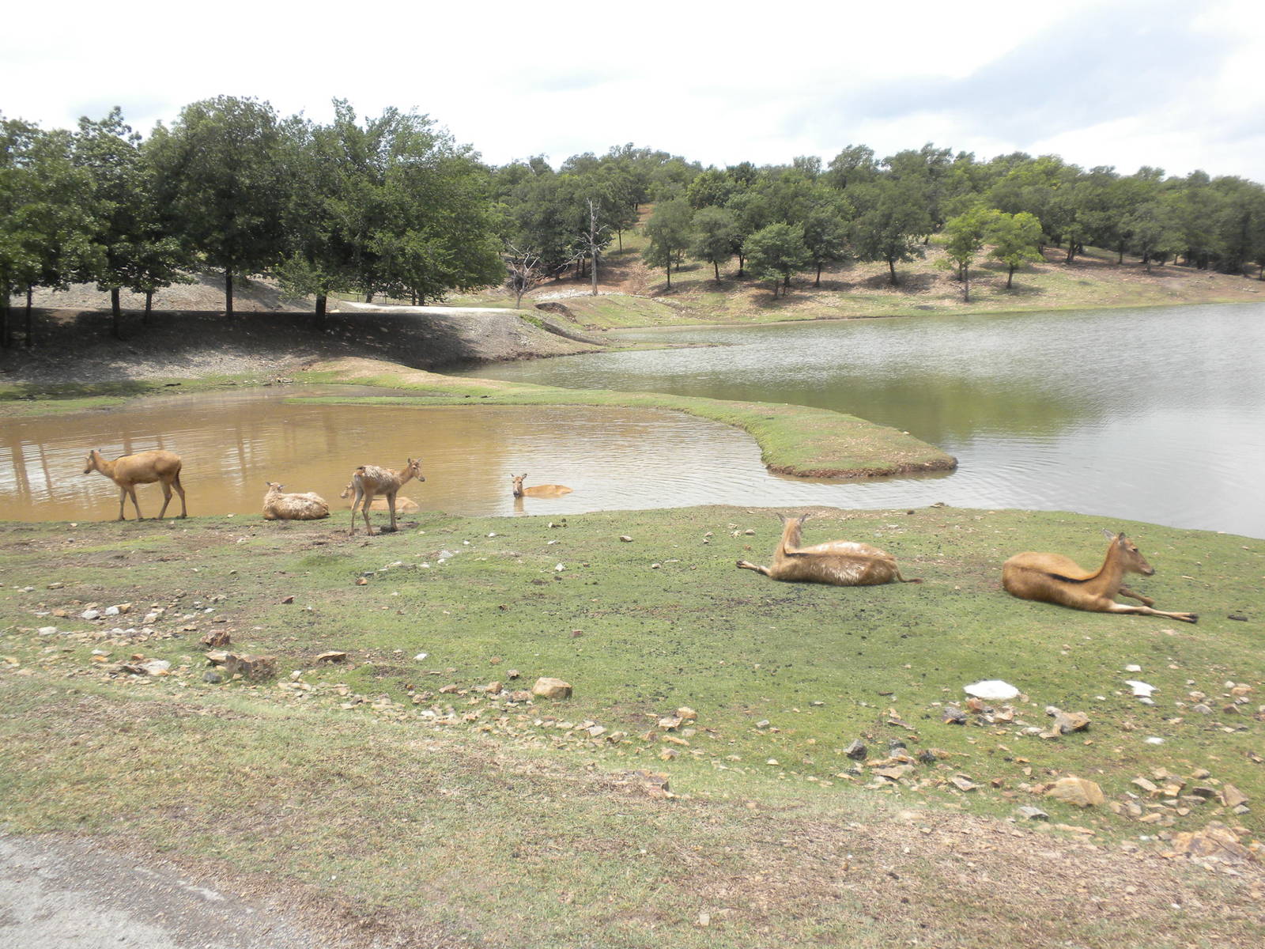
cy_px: 474
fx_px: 1352
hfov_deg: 50.1
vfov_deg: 38.7
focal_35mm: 37
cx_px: 632
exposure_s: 1/498
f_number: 3.5
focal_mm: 6.6
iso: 64
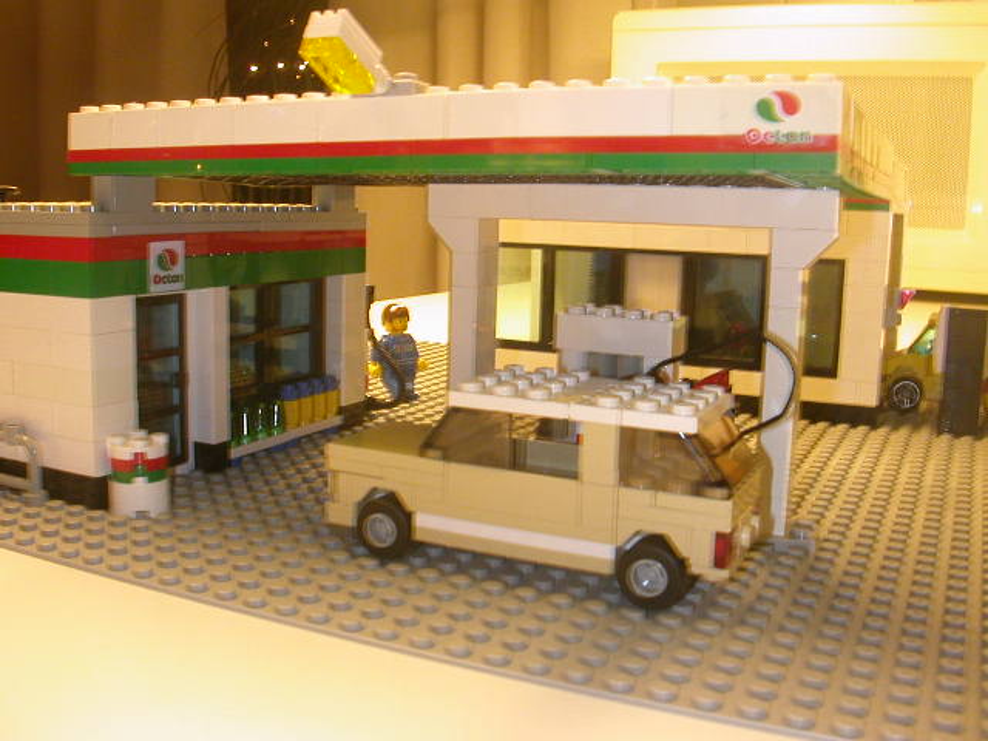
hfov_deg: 50.1
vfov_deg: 38.7
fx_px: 1056
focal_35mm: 37
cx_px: 494
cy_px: 370
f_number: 4.5
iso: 200
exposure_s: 1/10.3
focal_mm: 5.6
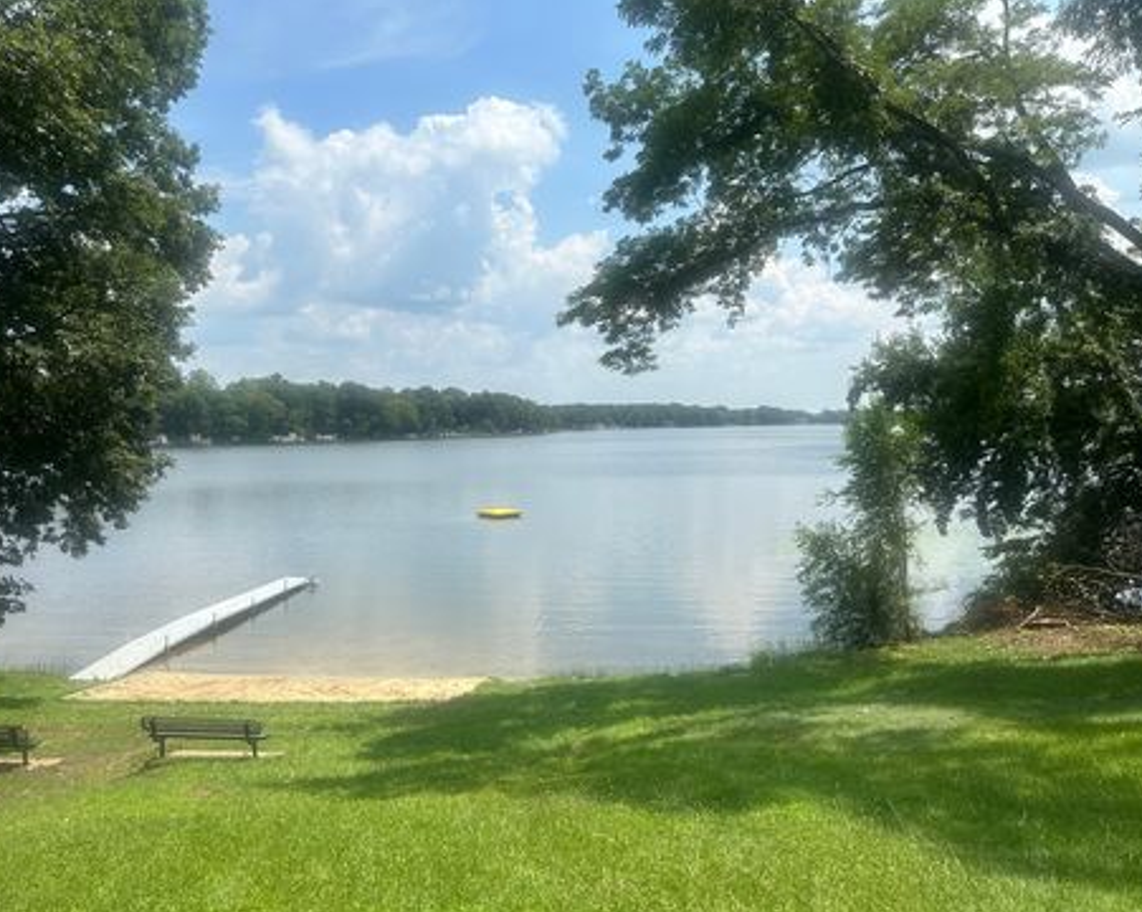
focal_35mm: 26
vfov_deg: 54.9
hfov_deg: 66.1
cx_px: 557
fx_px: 878
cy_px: 462
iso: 80
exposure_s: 1/6623
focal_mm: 6.86
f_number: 1.78
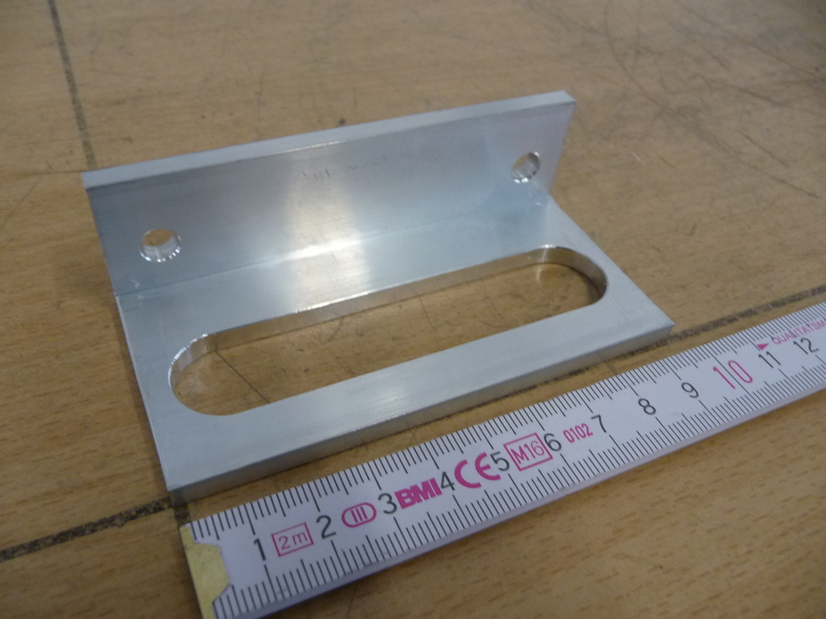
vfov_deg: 48.2
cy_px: 319
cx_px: 400
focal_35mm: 29
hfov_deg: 61.7
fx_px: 692
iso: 250
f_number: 3.3
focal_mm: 4.7
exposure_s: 1/30
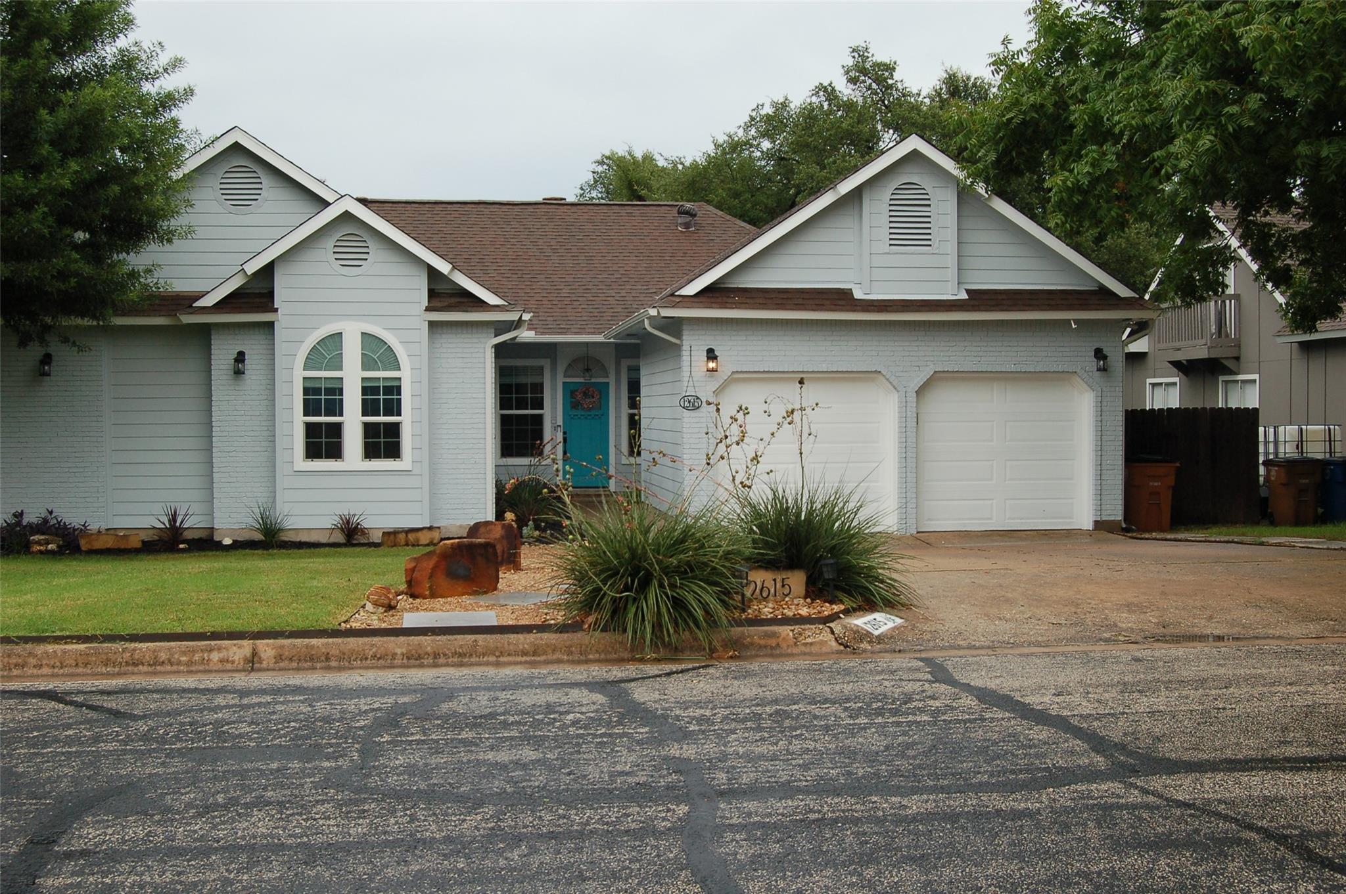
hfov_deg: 46.4
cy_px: 447
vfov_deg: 31.8
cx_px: 673
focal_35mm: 42
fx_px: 1569
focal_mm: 28
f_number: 9
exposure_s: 1/125
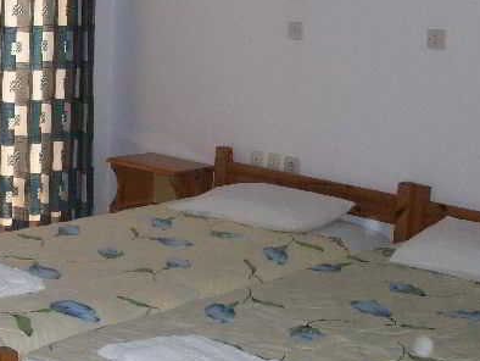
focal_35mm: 69
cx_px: 19
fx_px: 957
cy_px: 109
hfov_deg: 26.9
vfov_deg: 21.2
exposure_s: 1/60
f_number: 2.8
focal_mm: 5.7
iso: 160
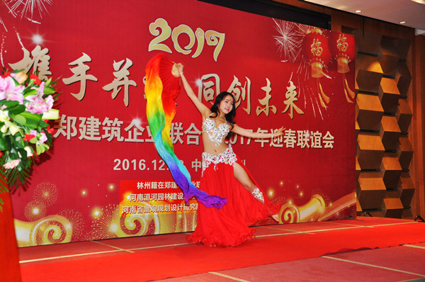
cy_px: 141
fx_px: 495
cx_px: 212
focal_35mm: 42
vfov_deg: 31.8
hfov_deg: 46.5
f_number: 4.2
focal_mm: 28
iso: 1000
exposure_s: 1/60
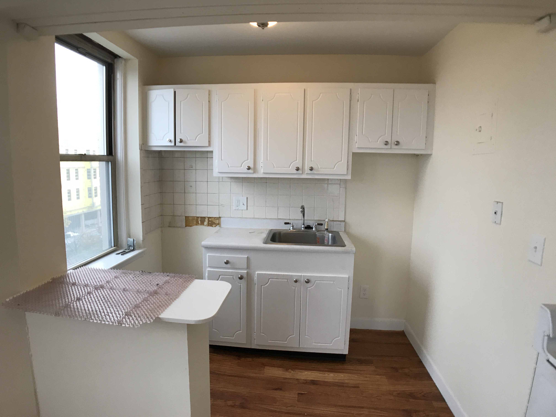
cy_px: 208
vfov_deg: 49.7
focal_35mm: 28
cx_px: 278
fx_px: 450
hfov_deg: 63.4
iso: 25
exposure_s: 1/40
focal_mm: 3.99
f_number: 1.8
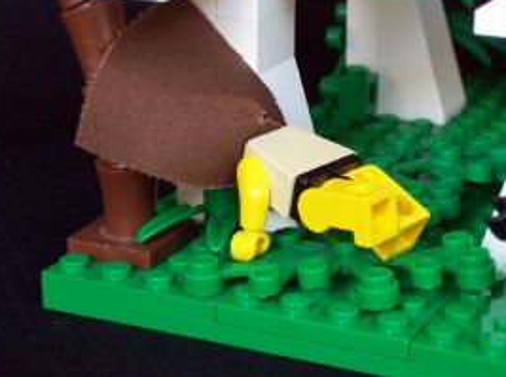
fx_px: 1531
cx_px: 324
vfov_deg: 14.0
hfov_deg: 18.7
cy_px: 109
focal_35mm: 105
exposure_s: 1/21.9
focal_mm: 11.6
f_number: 3.8
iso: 160
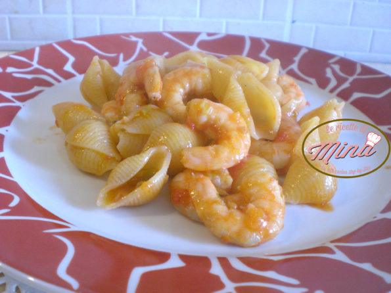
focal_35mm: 38
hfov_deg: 49.0
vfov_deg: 37.7
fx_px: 429
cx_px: 196
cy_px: 146
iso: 200
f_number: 3.1
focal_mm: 6.3
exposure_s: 1/80
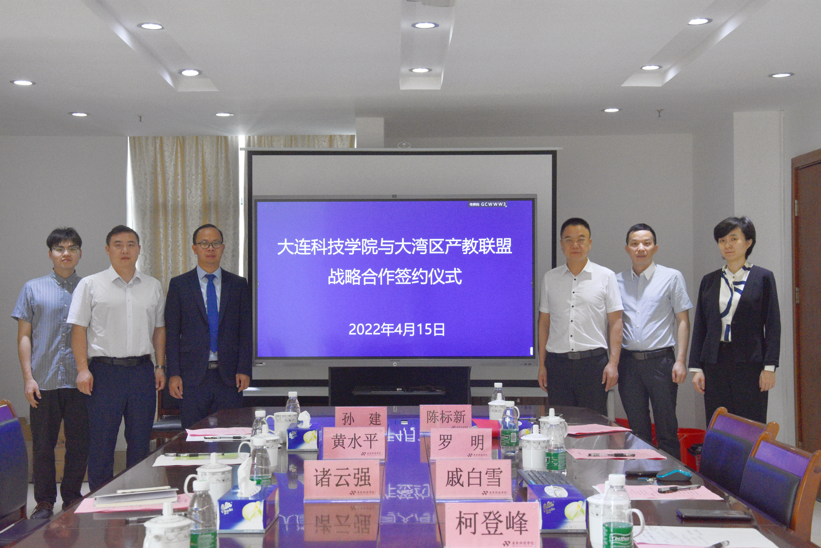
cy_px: 274
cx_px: 410
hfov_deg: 37.9
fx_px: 1197
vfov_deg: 25.8
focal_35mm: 52
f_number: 7.1
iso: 2000
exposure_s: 1/200
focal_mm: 35
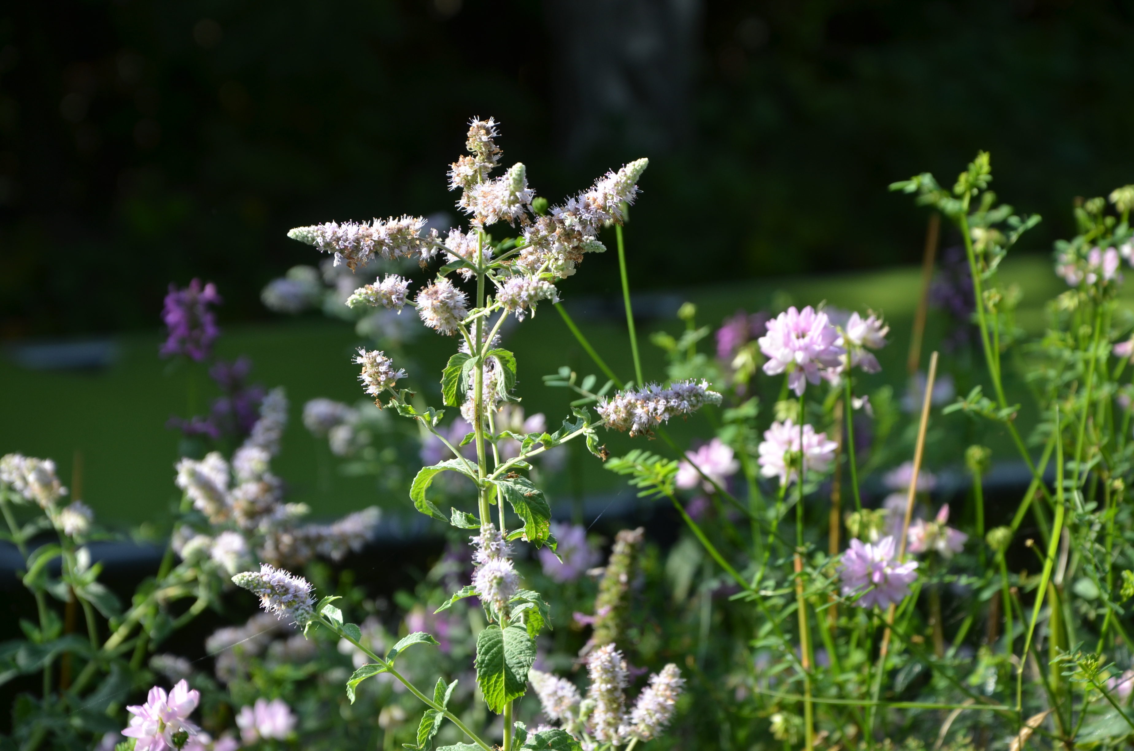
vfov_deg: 8.7
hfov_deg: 13.1
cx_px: 567
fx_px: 4951
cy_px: 376
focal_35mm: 158
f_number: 8
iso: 200
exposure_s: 1/250
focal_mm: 105
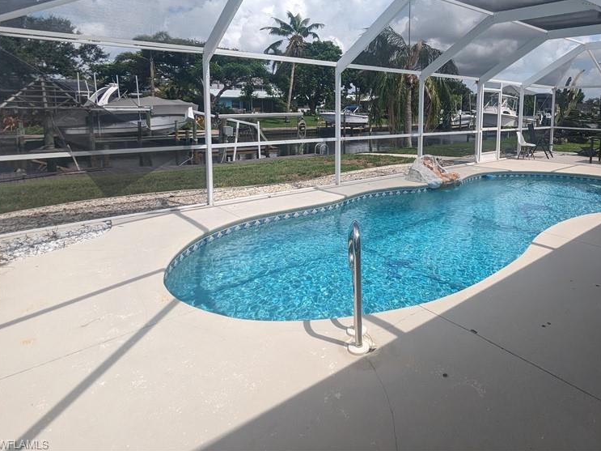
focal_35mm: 22
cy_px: 141
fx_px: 382
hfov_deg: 74.0
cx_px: 401
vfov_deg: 59.3
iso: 51
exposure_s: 1/2160
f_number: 2.2
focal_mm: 2.35
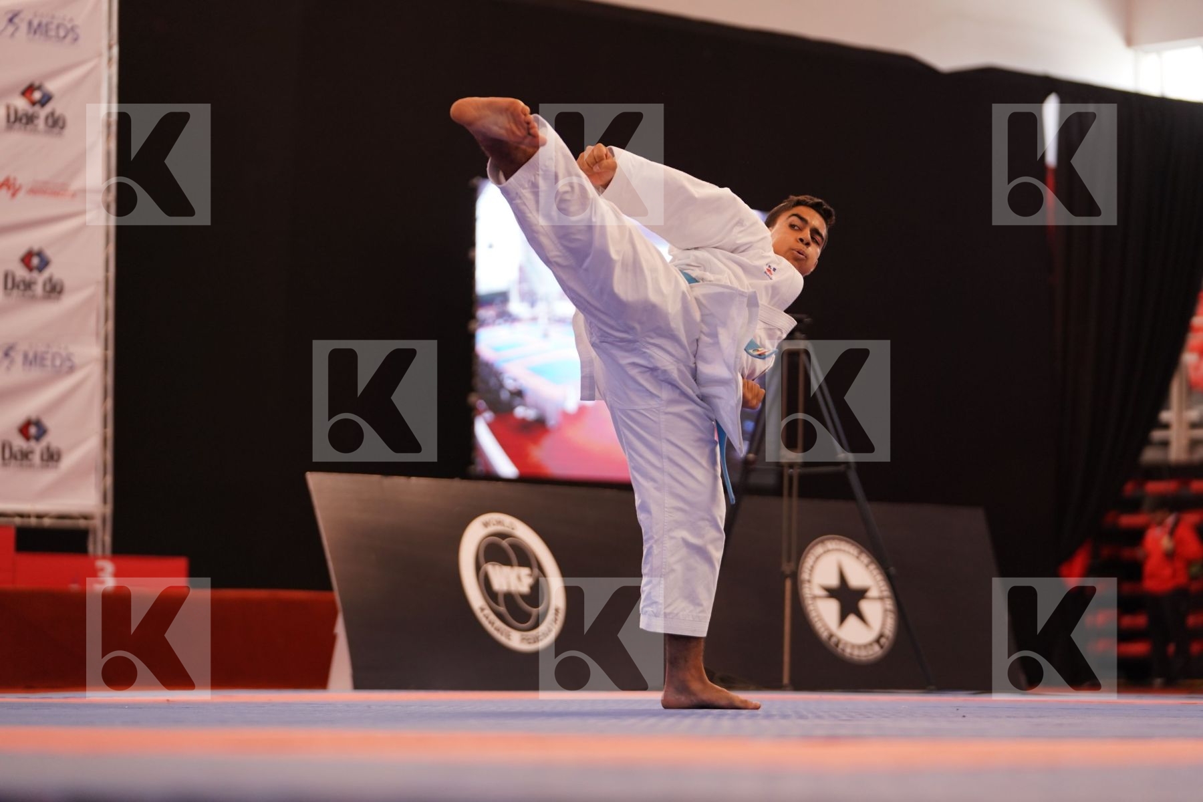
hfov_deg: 17.8
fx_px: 3843
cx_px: 602
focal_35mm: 115
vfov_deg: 11.9
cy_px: 401
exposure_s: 1/500
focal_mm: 115
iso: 1000
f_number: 2.8
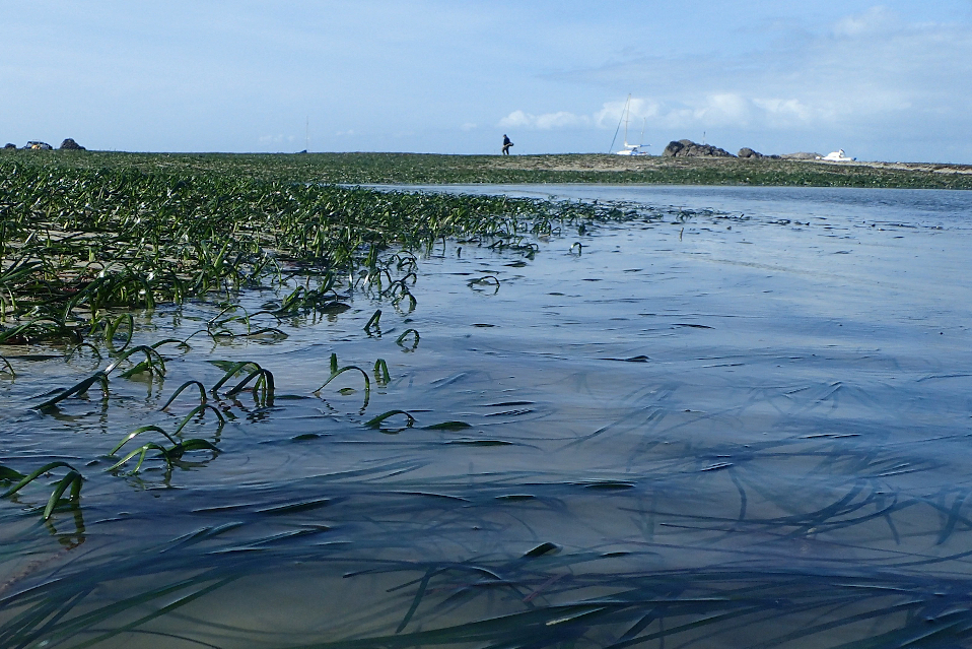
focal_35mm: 42
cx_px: 300
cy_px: 471
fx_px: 1134
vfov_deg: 31.4
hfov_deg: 45.5
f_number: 9
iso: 100
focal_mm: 5.14
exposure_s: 1/200
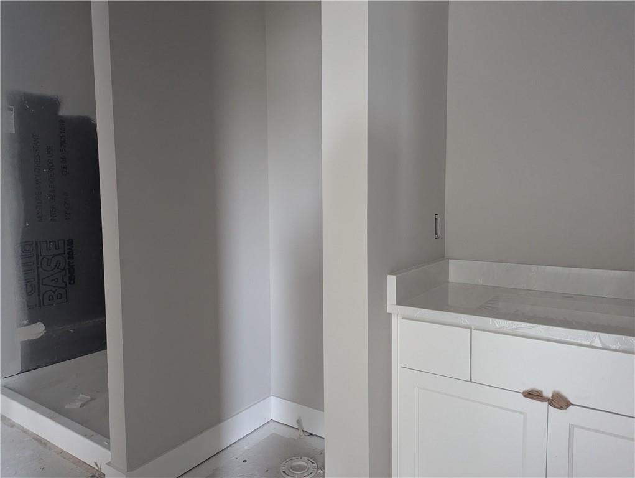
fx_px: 441
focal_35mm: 24
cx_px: 318
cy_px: 239
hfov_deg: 71.5
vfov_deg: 56.9
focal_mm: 6.81
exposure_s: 1/87.4
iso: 1621
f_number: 1.85
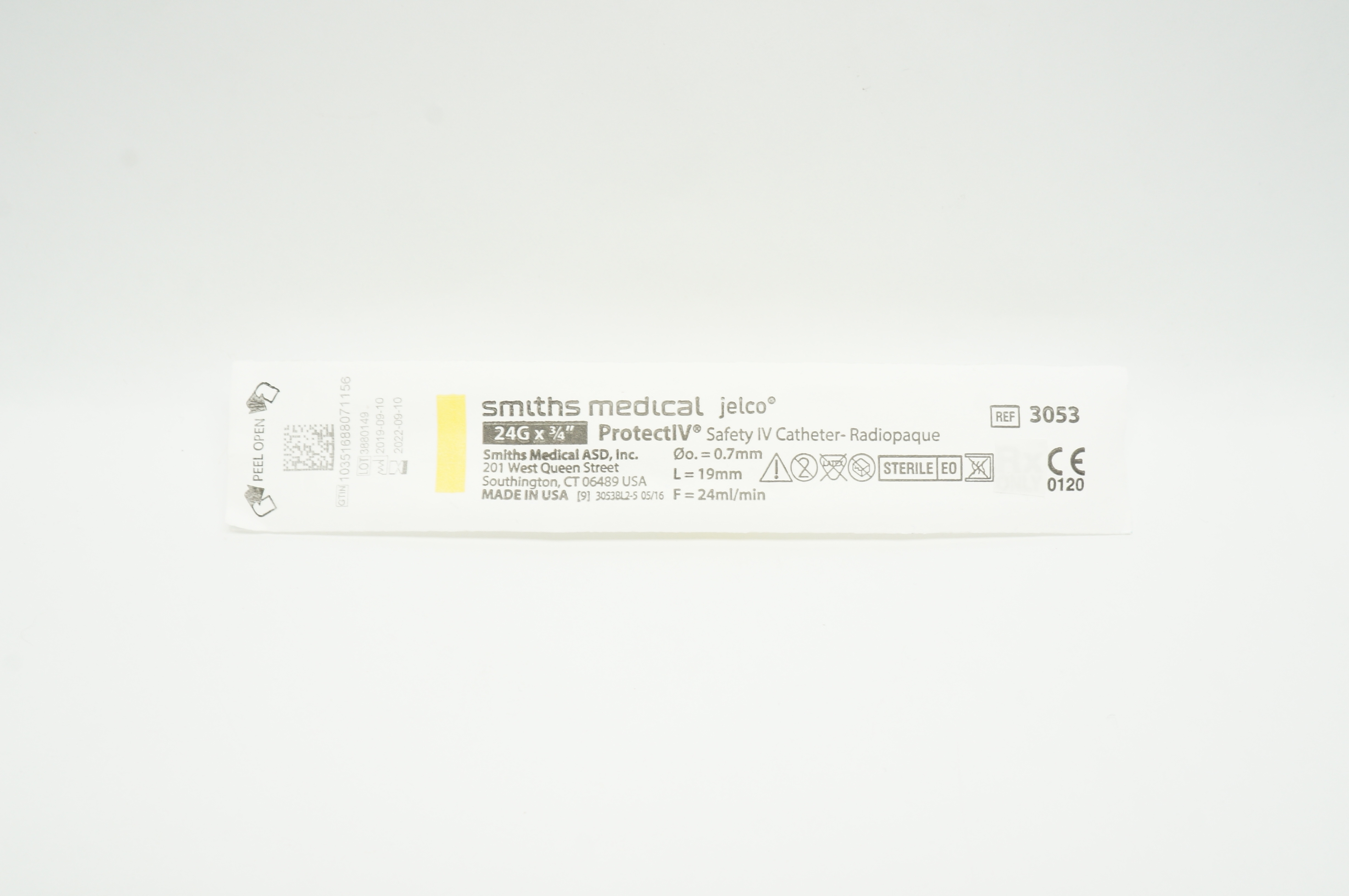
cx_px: 674
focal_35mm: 38
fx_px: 1404
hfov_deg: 51.3
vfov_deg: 35.4
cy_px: 448
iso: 400
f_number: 11
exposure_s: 1/15
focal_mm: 25
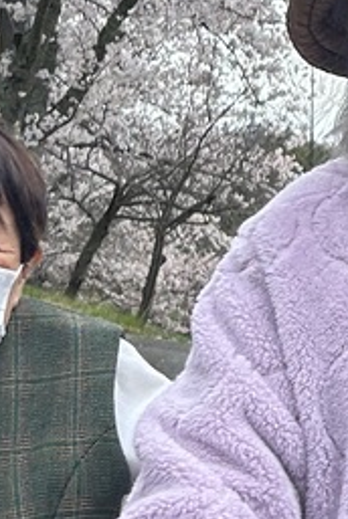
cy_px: -33
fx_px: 2024
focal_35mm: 140
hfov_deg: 9.4
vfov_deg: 14.3
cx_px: 605
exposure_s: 1/1361
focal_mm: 5.7
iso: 50
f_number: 1.5
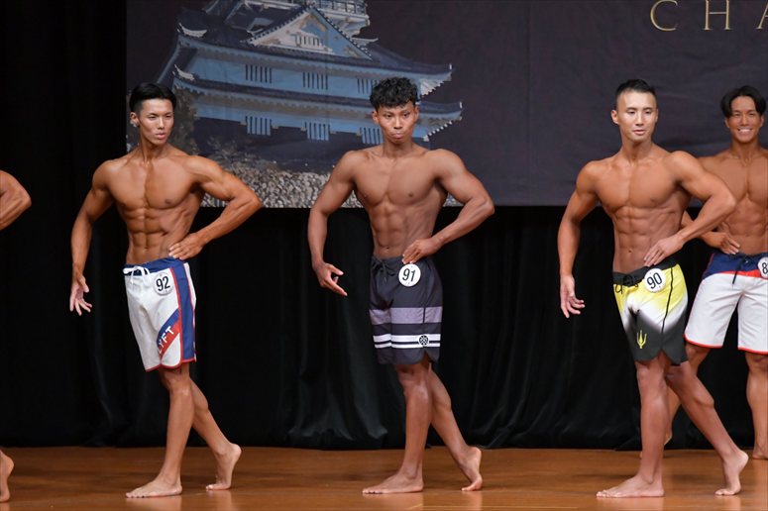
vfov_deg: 5.1
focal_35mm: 270
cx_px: 384
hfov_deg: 7.6
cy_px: 256
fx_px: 5757
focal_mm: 180
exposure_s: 1/400
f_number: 5.6
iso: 5000
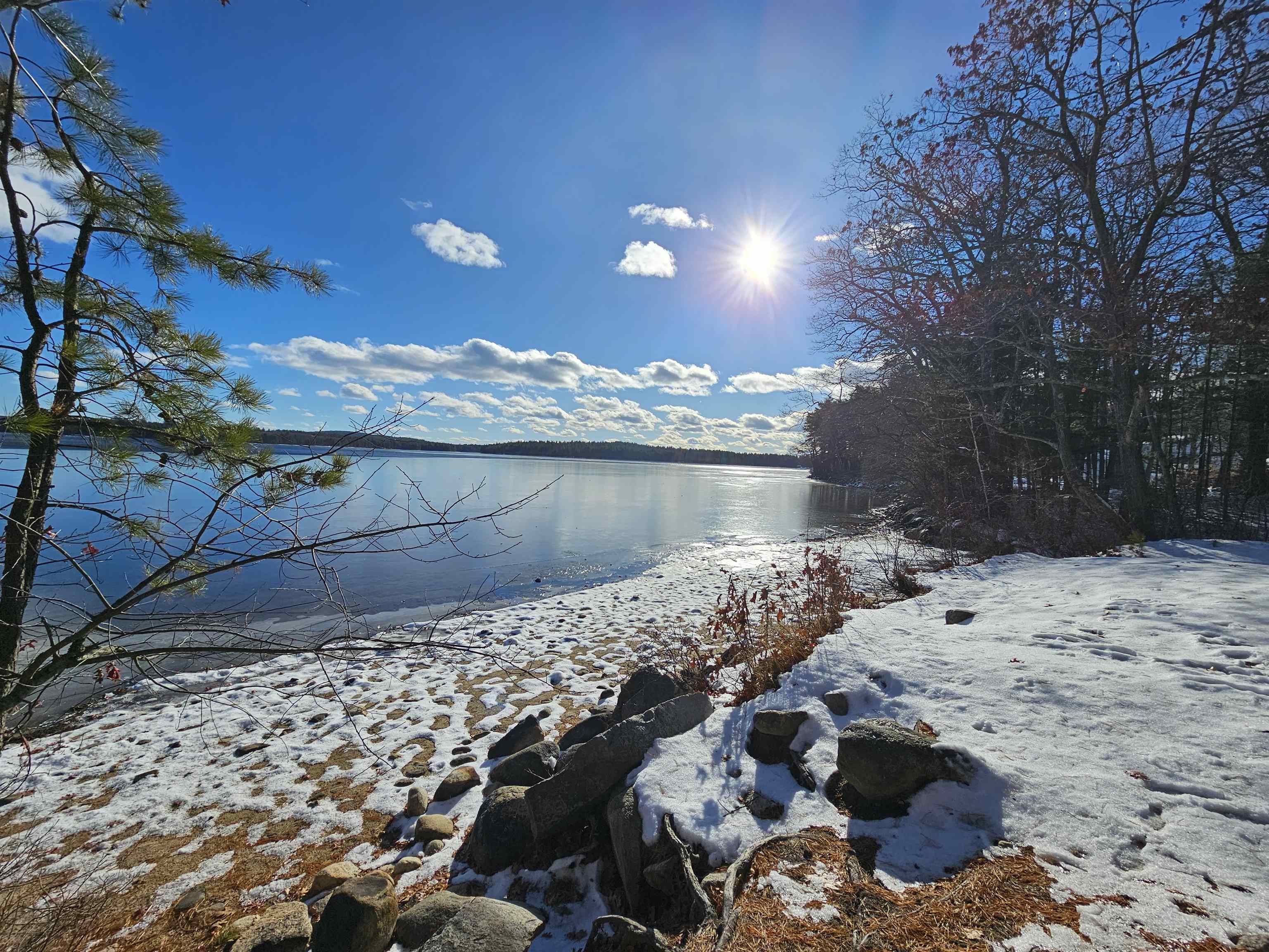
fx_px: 477
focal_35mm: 13
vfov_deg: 89.9
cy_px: 476
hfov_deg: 106.2
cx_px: 634
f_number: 2.2
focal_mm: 2.2
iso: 50
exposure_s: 1/5523
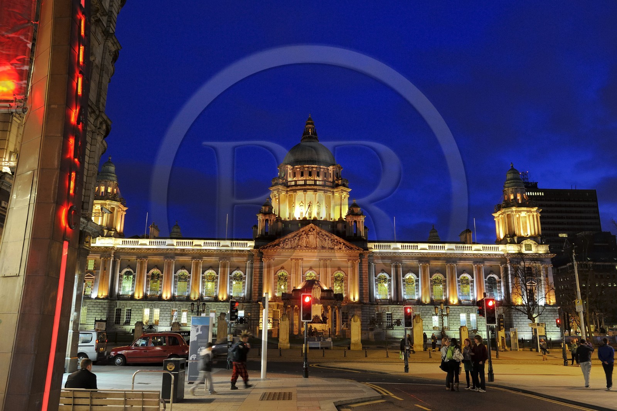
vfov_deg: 47.9
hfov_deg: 67.4
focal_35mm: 27
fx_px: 463
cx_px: 308
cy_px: 206
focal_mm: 27
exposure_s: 1/13
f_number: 4.5
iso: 1600
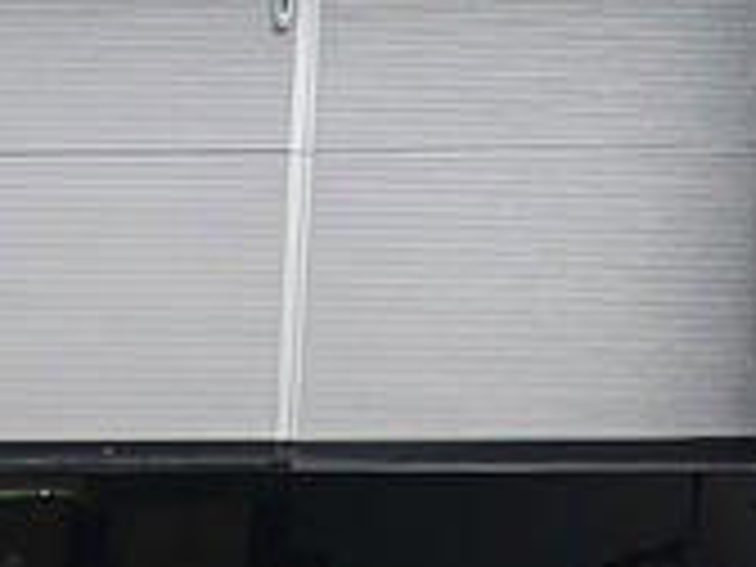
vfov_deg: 7.6
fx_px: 3735
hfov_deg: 10.8
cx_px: -585
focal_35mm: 171
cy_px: 1714
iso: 20
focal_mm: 3.99
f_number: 1.8
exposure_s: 1/268
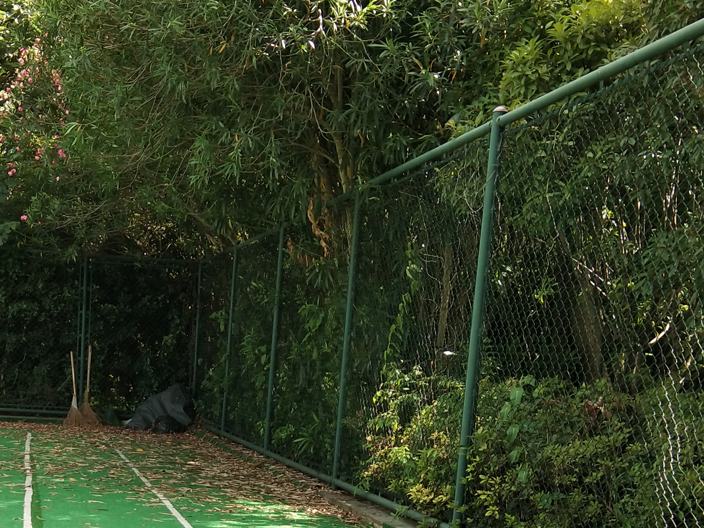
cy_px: 532
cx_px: 162
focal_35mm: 72
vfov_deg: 19.8
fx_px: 1464
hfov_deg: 26.6
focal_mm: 3.69
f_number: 2.2
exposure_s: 1/166
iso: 50
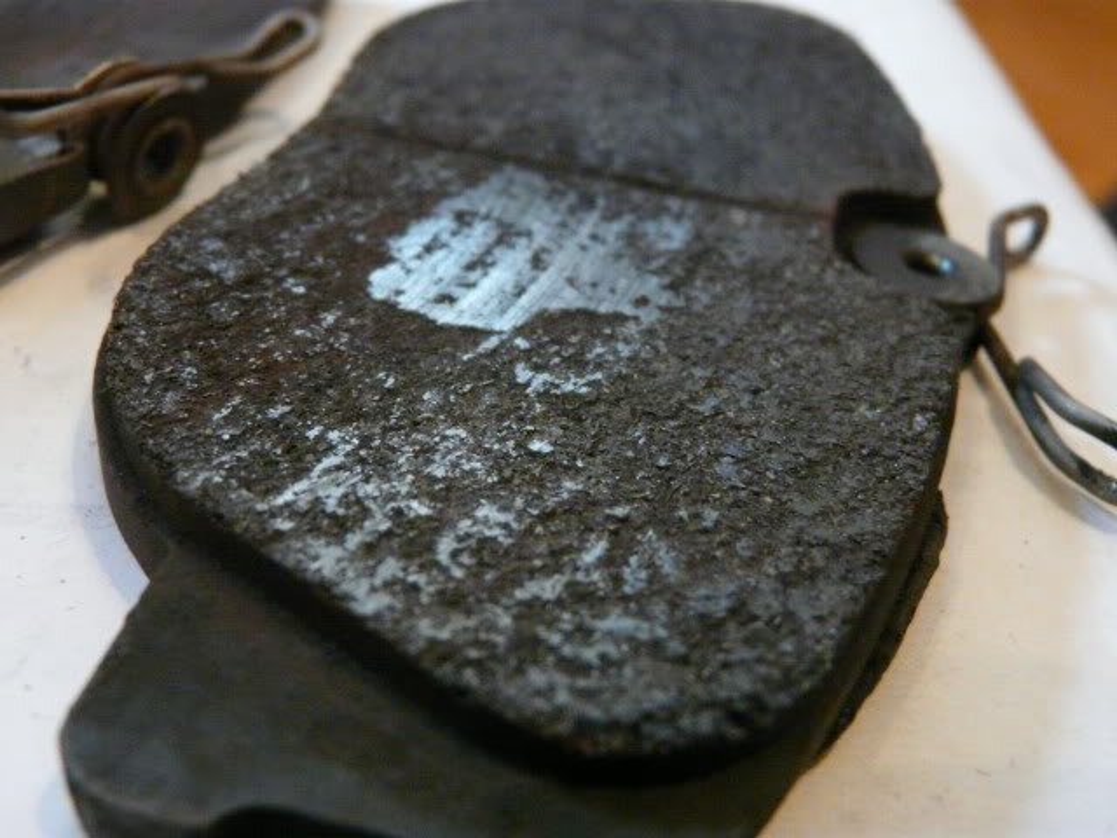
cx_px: 558
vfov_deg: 36.0
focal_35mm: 40
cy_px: 419
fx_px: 1291
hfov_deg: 46.8
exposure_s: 1/20
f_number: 3.2
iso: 800
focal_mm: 6.5
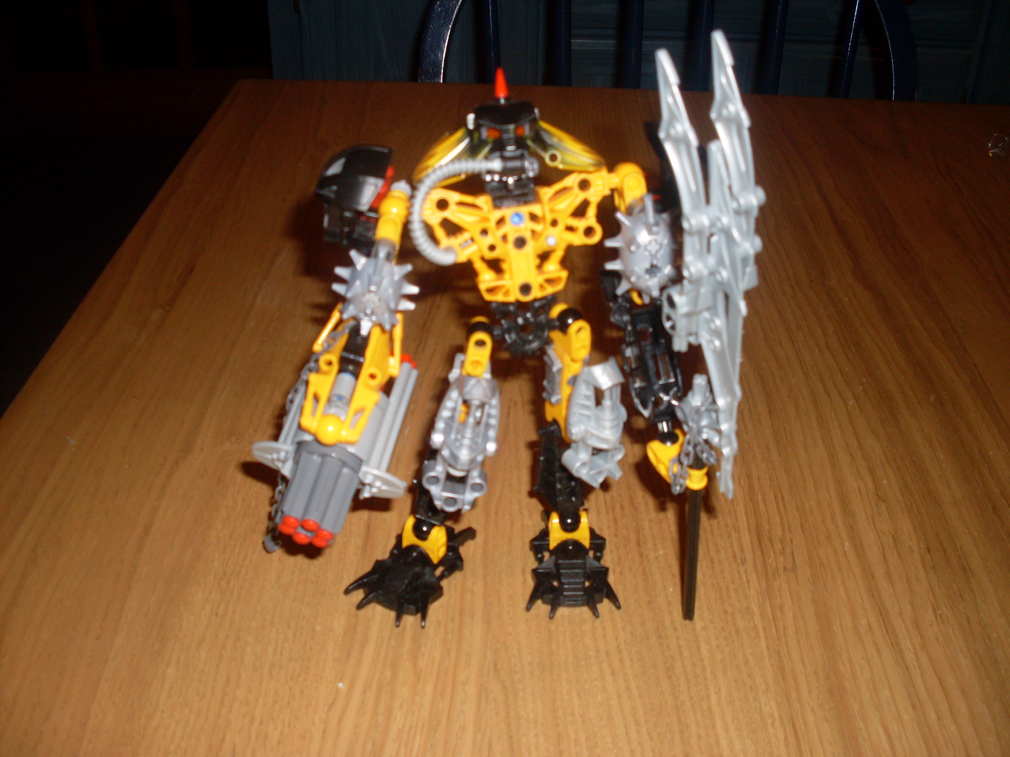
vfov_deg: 37.7
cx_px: 505
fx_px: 1109
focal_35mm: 38
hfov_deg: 49.0
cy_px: 378
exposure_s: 1/45
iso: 100
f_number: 2.8
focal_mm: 6.3
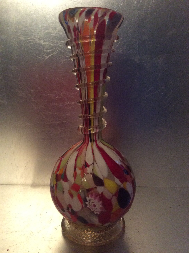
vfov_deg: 56.9
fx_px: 234
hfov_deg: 44.1
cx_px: 94
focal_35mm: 32
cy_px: 126
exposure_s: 1/25
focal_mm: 3.3
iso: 250
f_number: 2.4
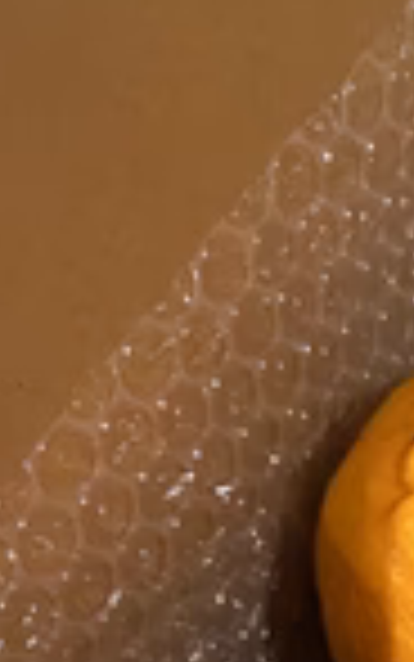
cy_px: 838
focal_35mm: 75
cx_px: 598
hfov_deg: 16.1
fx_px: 1353
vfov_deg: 24.4
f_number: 1.8
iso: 500
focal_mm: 4.25
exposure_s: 1/33
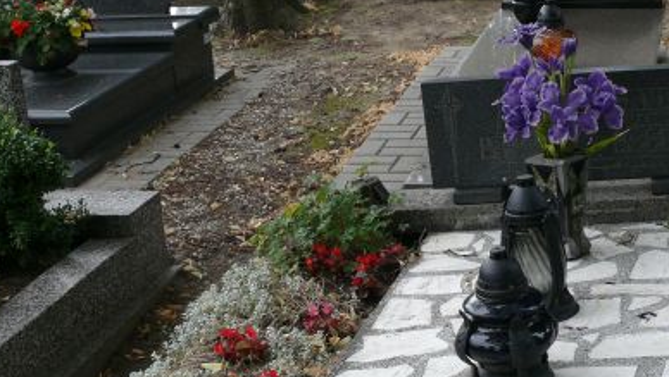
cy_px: 286
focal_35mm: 70
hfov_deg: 29.8
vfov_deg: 17.2
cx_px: 478
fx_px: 1243
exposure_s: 1/200
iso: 100
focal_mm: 8.1
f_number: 4
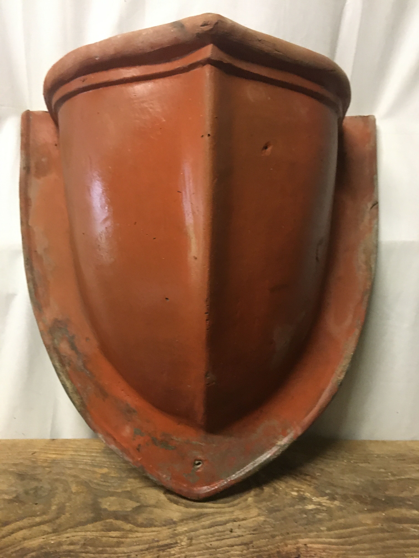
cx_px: 210
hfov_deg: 48.2
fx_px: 468
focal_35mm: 29
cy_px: 279
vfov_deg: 61.7
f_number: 2.2
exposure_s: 1/17
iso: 250
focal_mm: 4.15
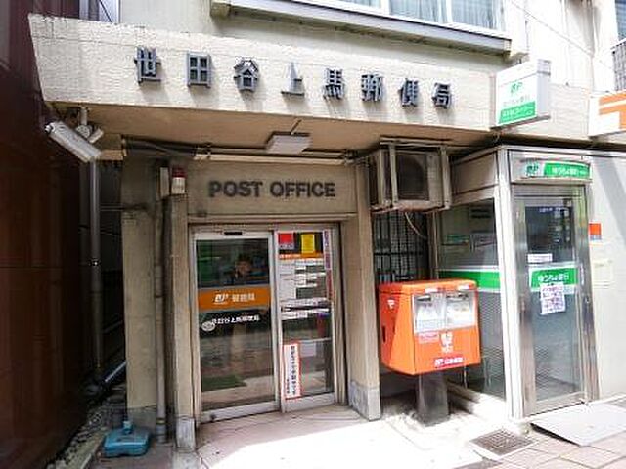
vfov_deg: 56.8
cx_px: 313
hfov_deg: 71.6
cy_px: 234
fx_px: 434
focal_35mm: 24
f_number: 2.5
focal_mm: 4.3
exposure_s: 1/125
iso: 100
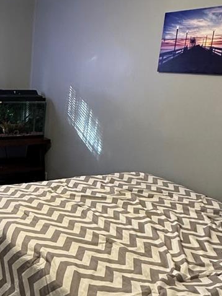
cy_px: 171
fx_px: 385
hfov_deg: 30.1
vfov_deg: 42.0
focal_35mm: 45
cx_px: 5
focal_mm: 2.22
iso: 640
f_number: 2.2
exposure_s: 1/60
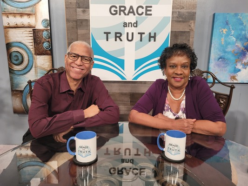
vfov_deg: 53.1
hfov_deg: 67.3
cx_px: 124
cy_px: 93
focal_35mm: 26
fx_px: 186
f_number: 1.8
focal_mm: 5.4
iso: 160
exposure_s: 1/120
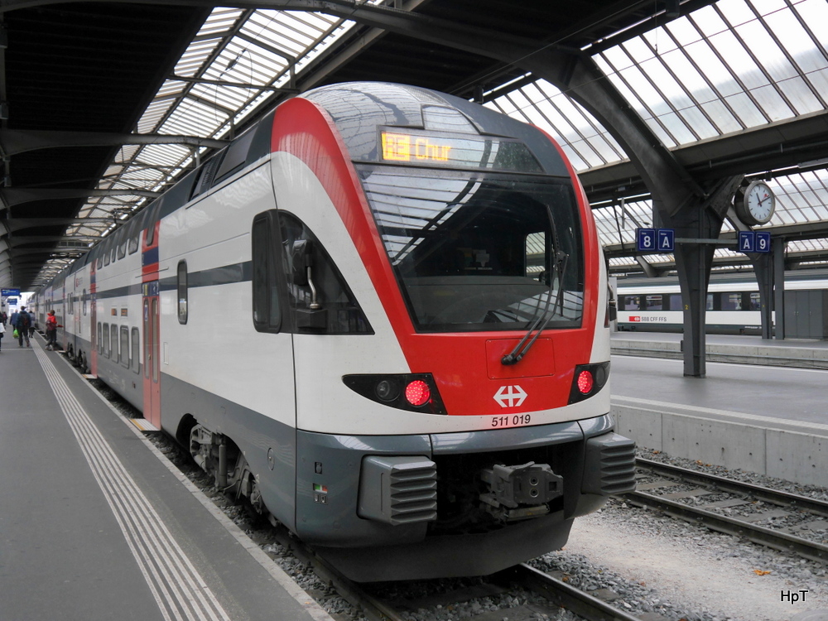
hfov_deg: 54.0
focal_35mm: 34
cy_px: 310
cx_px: 414
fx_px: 813
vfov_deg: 41.8
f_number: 4
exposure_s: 1/60
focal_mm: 17
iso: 500
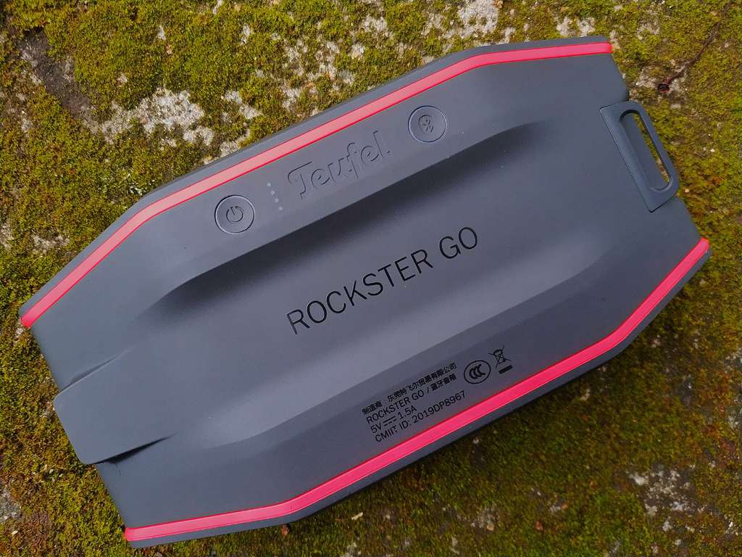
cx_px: 371
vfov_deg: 44.2
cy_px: 278
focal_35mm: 32
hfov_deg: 56.8
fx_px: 686
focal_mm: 4.5
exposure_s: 1/25
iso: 330
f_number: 2
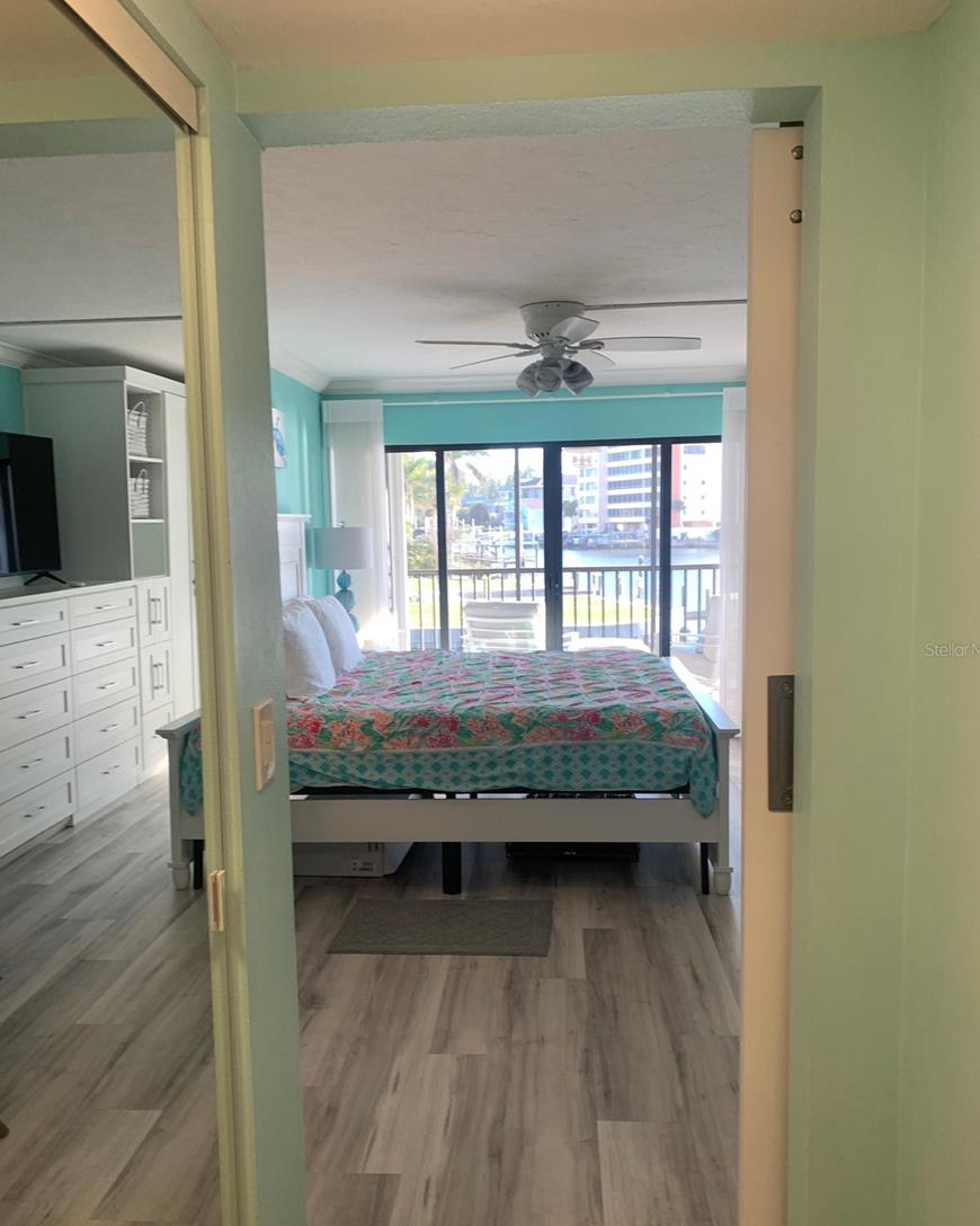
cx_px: 498
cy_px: 649
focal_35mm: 28
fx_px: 1015
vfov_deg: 62.2
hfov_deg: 51.5
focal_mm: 4.25
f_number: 1.8
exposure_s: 1/120
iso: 32
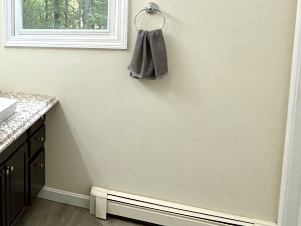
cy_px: 58
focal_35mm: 43
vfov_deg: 33.0
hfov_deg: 36.1
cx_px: -42
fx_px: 374
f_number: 2.2
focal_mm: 2.22
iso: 50
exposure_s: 1/161
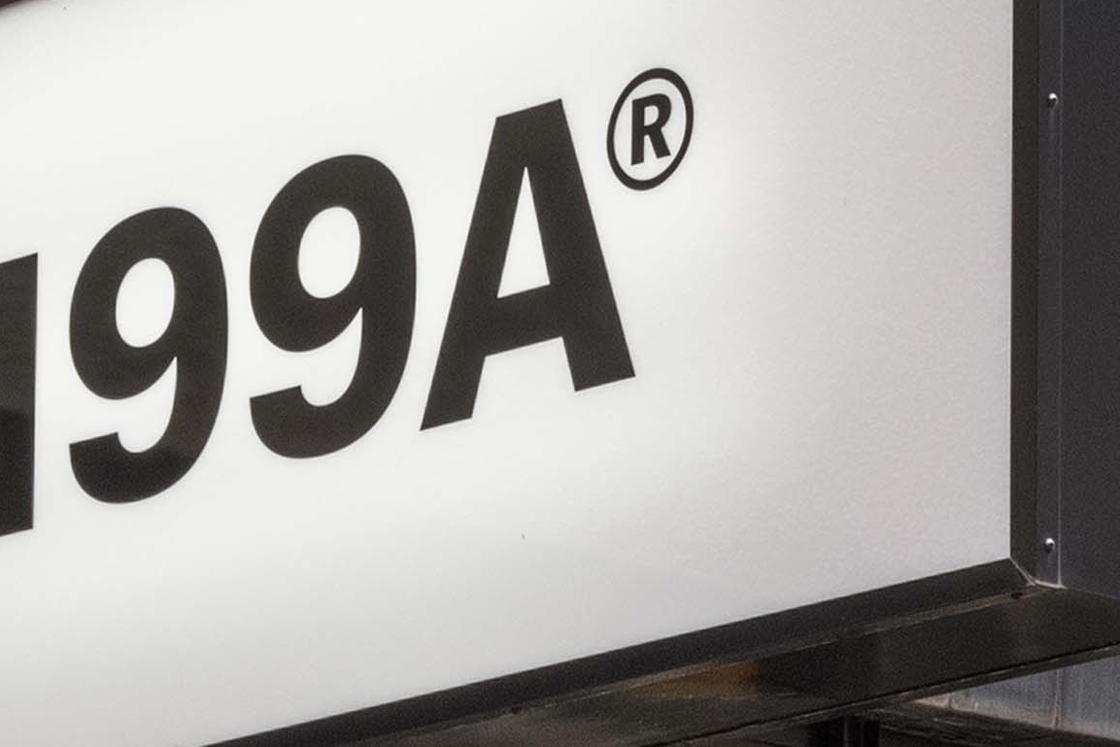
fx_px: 8463
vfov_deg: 4.9
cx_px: -304
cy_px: 1897
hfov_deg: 7.5
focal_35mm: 272
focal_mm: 38
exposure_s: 1/20
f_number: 14
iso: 400
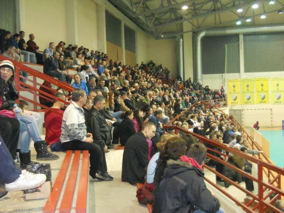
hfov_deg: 45.8
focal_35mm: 41
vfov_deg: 35.1
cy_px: 106
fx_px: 336
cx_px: 142
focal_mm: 6.72
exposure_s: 1/30
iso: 640
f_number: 3.1
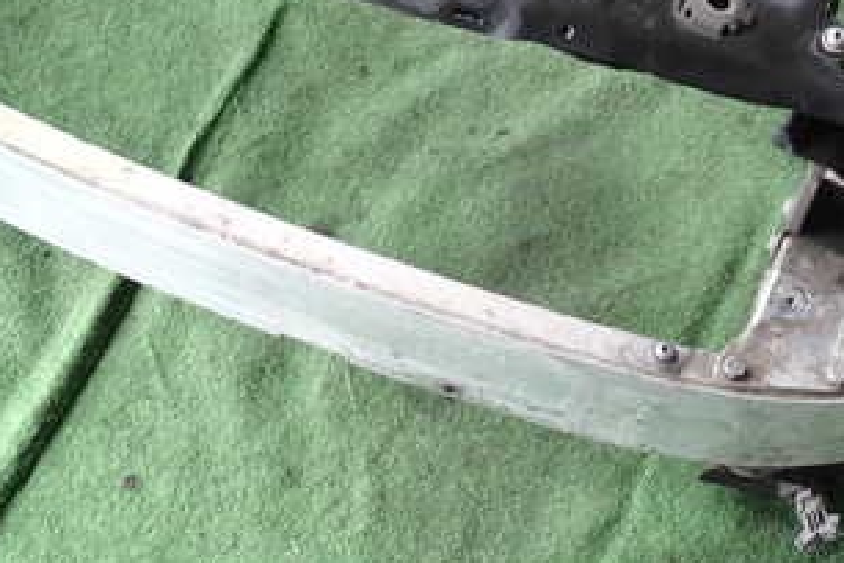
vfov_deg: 26.2
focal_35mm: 51
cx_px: 670
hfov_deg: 37.5
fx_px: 1196
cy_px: 160
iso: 200
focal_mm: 4.5
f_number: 2
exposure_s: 1/40
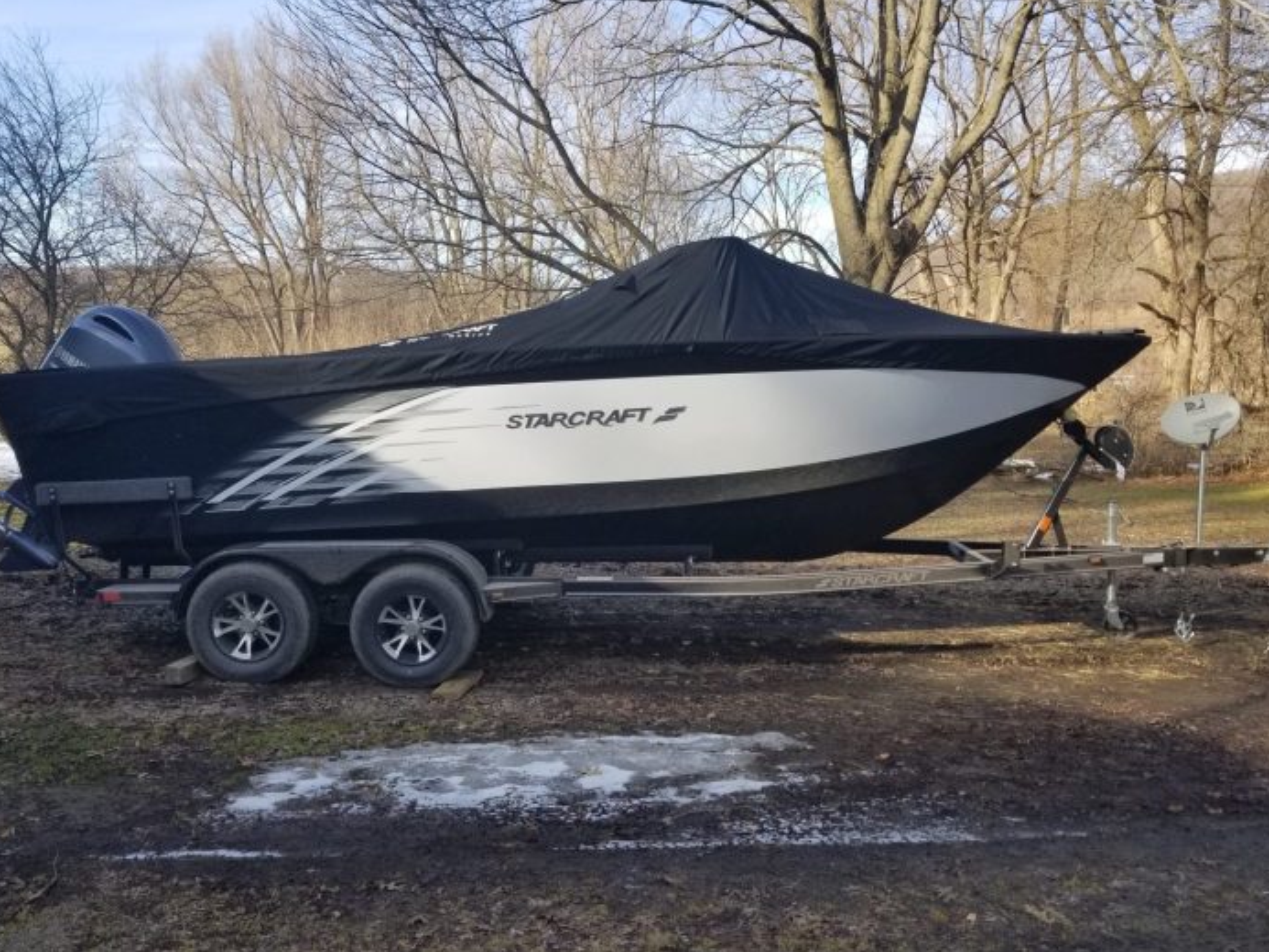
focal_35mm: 30
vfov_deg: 46.8
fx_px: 1100
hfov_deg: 59.9
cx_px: 663
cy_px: 483
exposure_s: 1/828
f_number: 1.7
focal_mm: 4.25
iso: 50
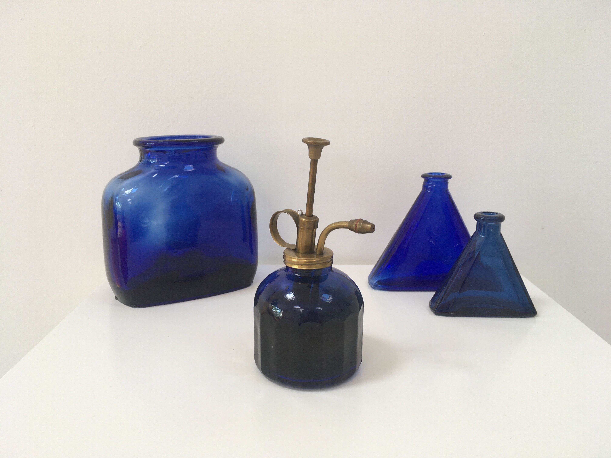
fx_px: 512
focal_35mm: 29
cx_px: 306
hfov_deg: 61.7
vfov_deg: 48.2
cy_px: 229
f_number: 2.2
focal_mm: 4.15
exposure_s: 1/50
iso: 32
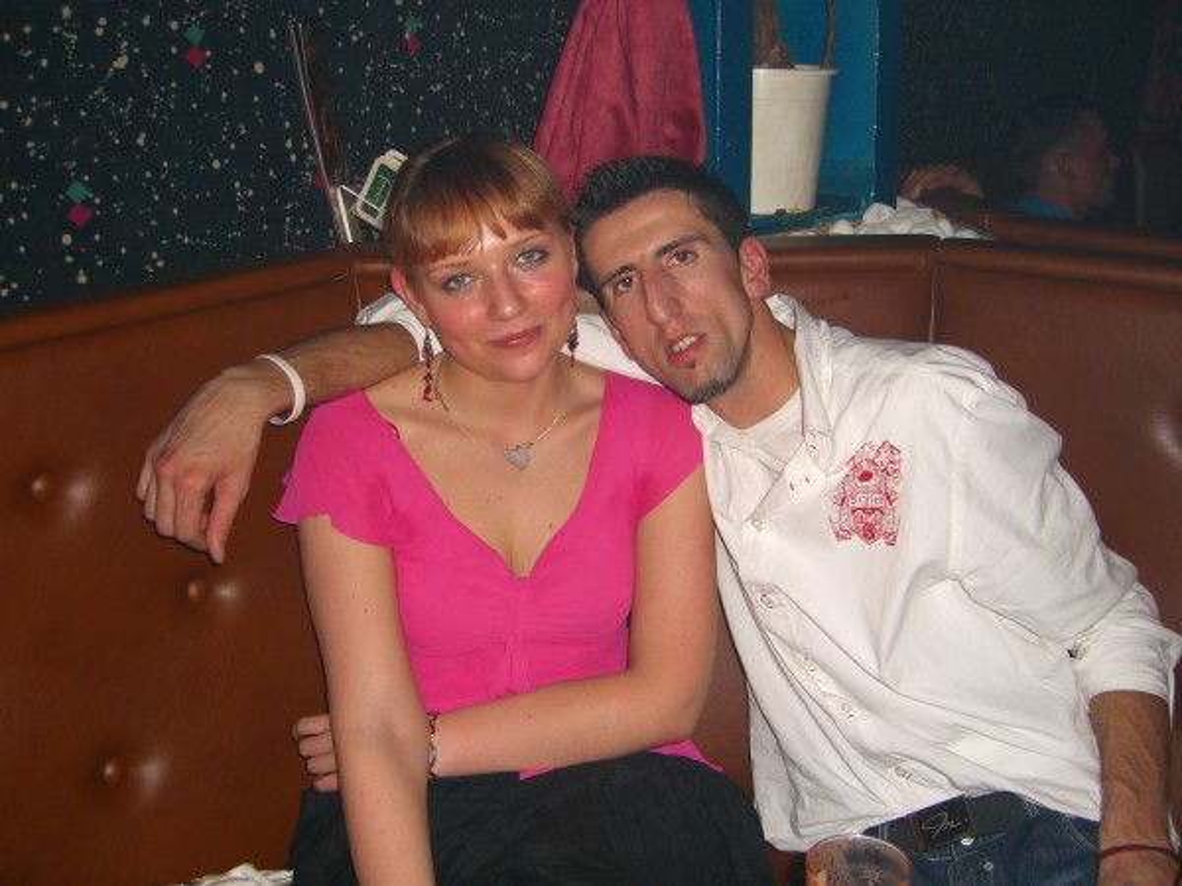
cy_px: 443
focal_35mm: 38
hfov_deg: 49.0
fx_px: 1298
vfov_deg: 37.7
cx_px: 591
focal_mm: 7.9
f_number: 2.8
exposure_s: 1/60
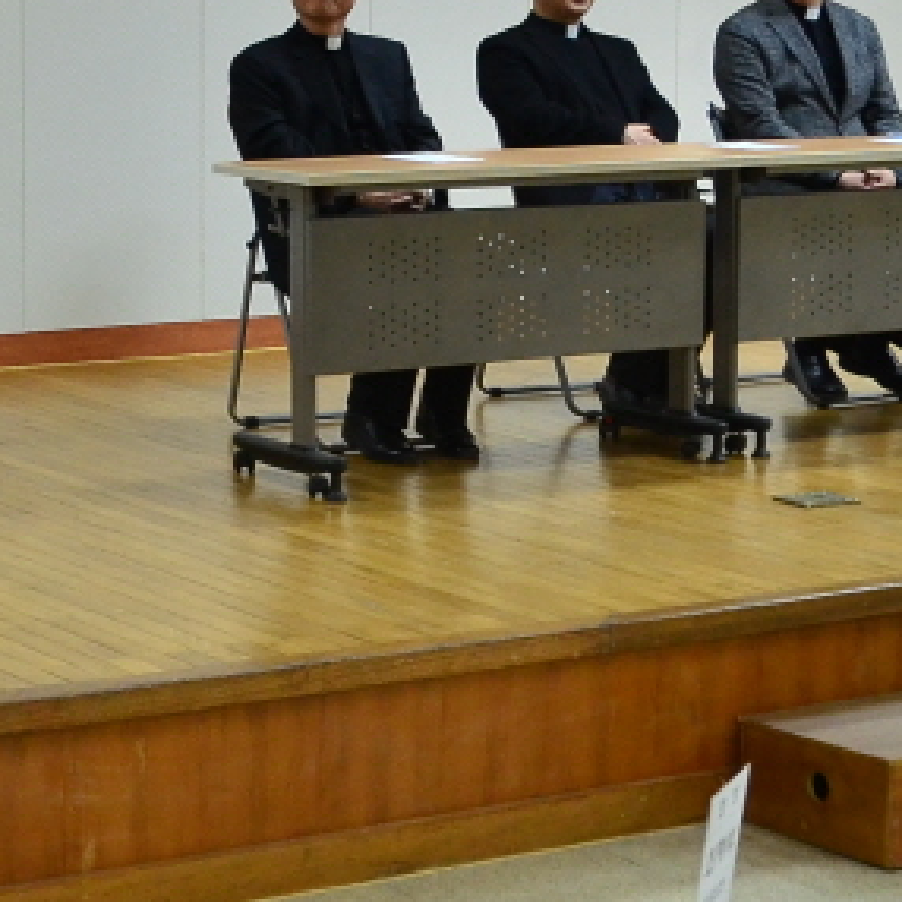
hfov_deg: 16.3
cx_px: -55
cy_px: 292
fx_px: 3066
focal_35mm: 104
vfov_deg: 16.7
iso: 800
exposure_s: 1/160
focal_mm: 20
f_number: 3.2
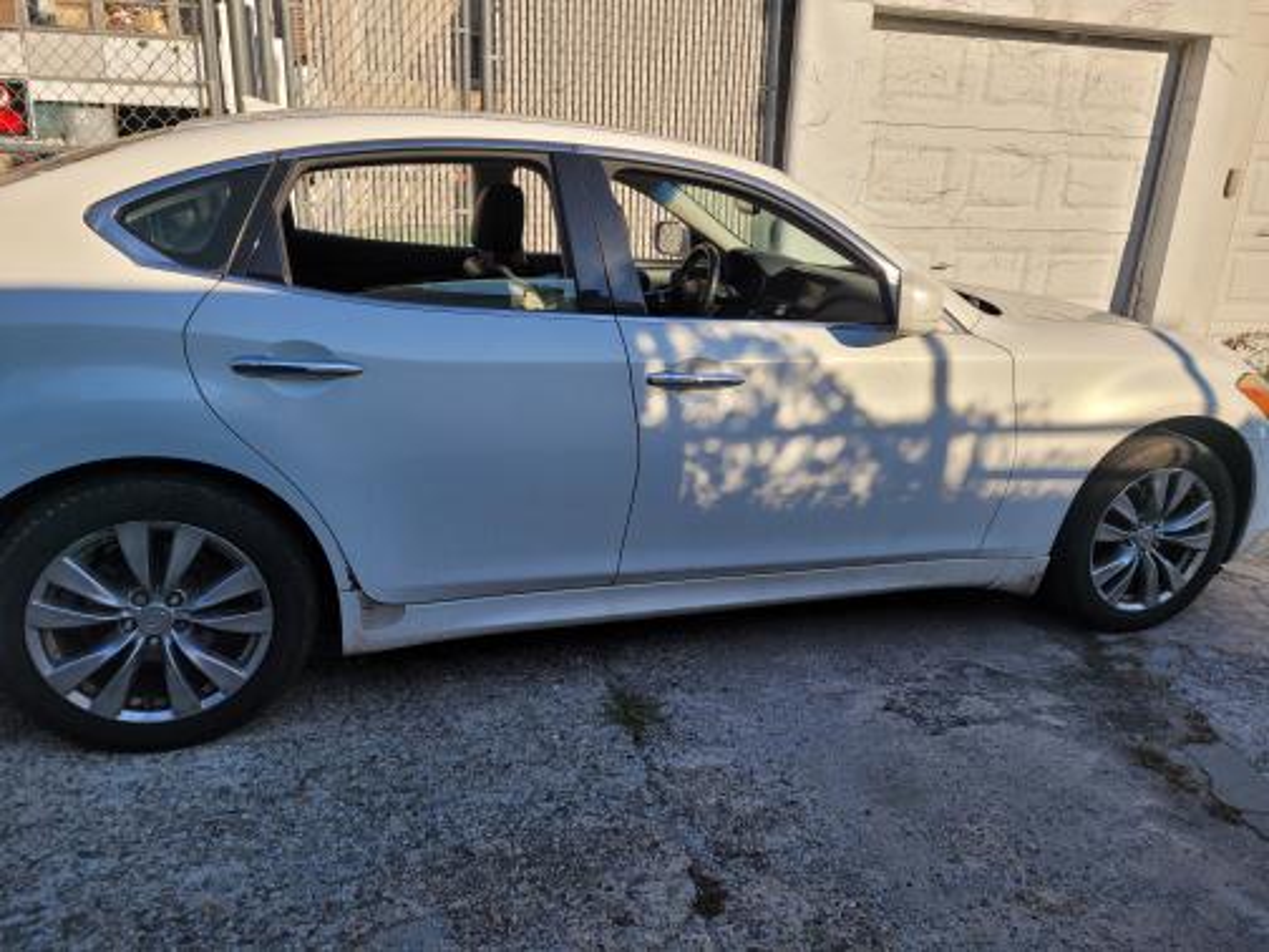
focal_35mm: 26
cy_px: 476
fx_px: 953
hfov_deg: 67.3
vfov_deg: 53.1
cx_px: 634
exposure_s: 1/2151
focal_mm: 5.4
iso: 40
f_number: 1.8
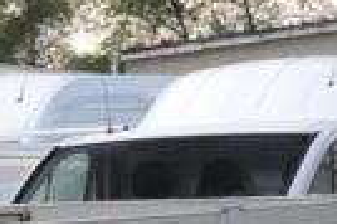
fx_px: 2786
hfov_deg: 6.2
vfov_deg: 4.6
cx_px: -767
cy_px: 284
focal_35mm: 298
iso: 400
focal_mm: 26
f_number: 8
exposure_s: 1/250
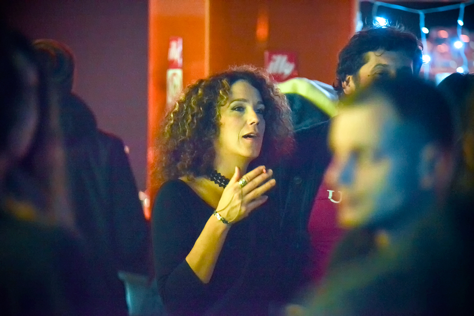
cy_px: 158
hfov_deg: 10.3
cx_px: 237
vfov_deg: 6.9
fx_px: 2633
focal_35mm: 200
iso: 6400
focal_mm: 200
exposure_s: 1/100
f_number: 2.8
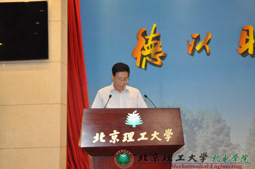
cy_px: 84
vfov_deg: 26.4
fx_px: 361
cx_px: 128
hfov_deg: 38.9
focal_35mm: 51
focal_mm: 34
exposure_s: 1/60
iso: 3200
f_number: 5.6
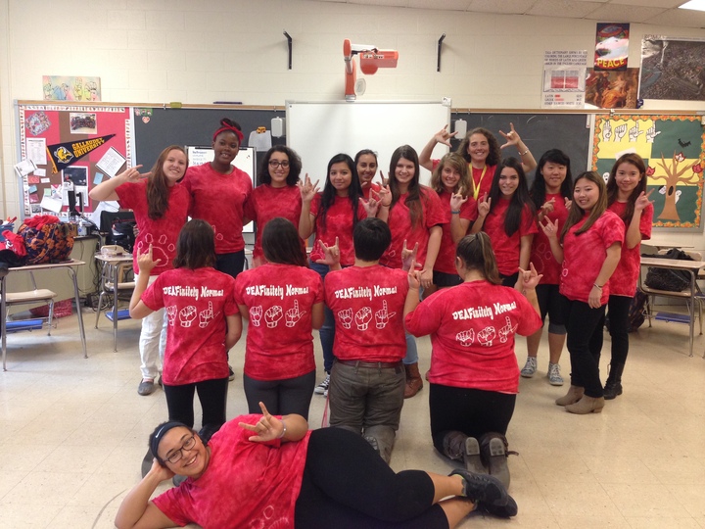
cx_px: 352
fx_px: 672
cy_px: 264
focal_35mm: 33
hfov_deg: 55.4
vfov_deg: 42.9
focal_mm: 4.12
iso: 125
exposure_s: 1/20
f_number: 2.4
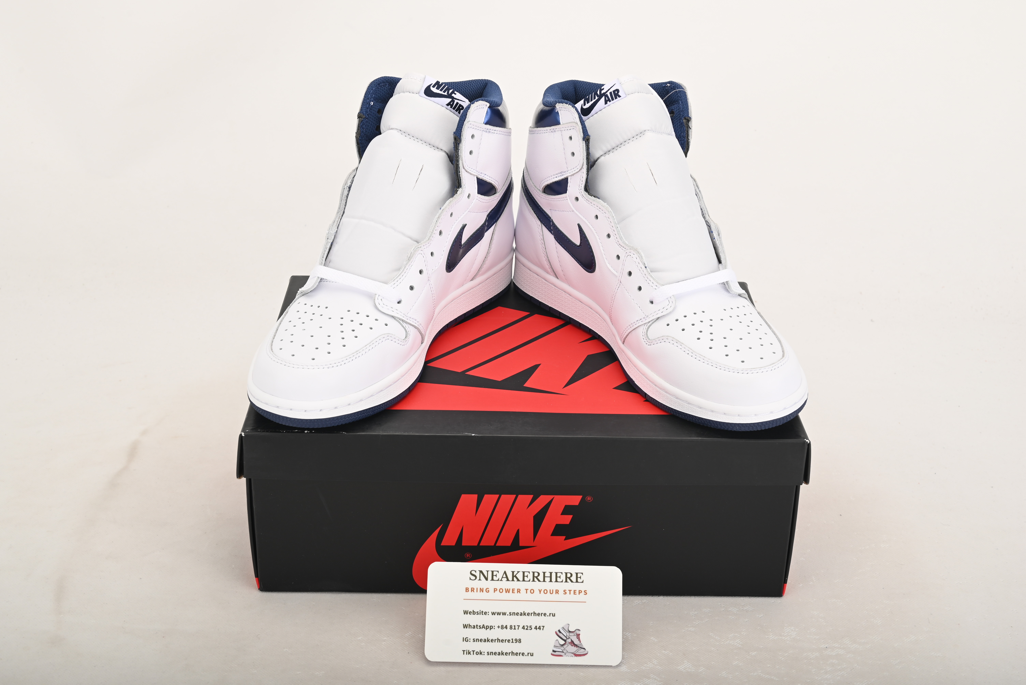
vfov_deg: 29.3
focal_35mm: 46
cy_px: 342
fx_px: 1311
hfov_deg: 42.7
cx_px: 513
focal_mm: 46
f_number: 11
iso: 100
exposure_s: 1/200
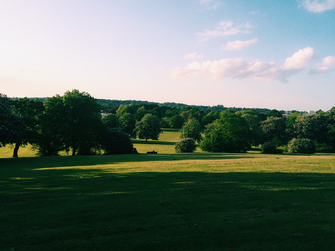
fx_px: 281
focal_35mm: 29
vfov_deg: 48.2
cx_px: 168
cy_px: 126
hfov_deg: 61.7
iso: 32
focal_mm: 4.15
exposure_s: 1/1053
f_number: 2.2
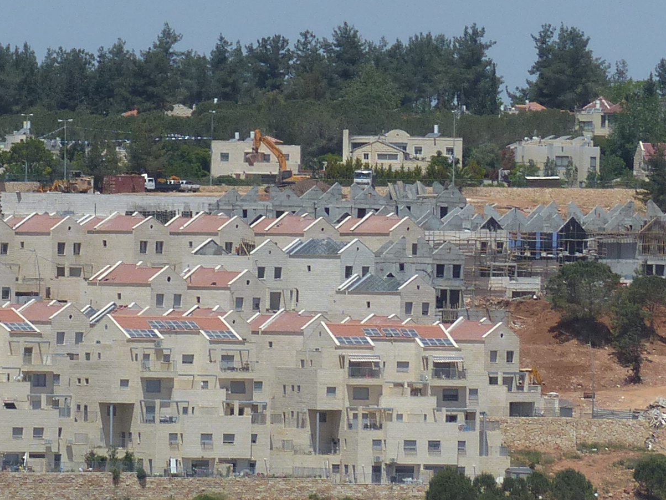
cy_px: 173
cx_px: -1
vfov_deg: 3.2
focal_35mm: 466
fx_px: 8964
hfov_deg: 4.2
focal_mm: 25.2
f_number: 3.5
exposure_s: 1/2000
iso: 100
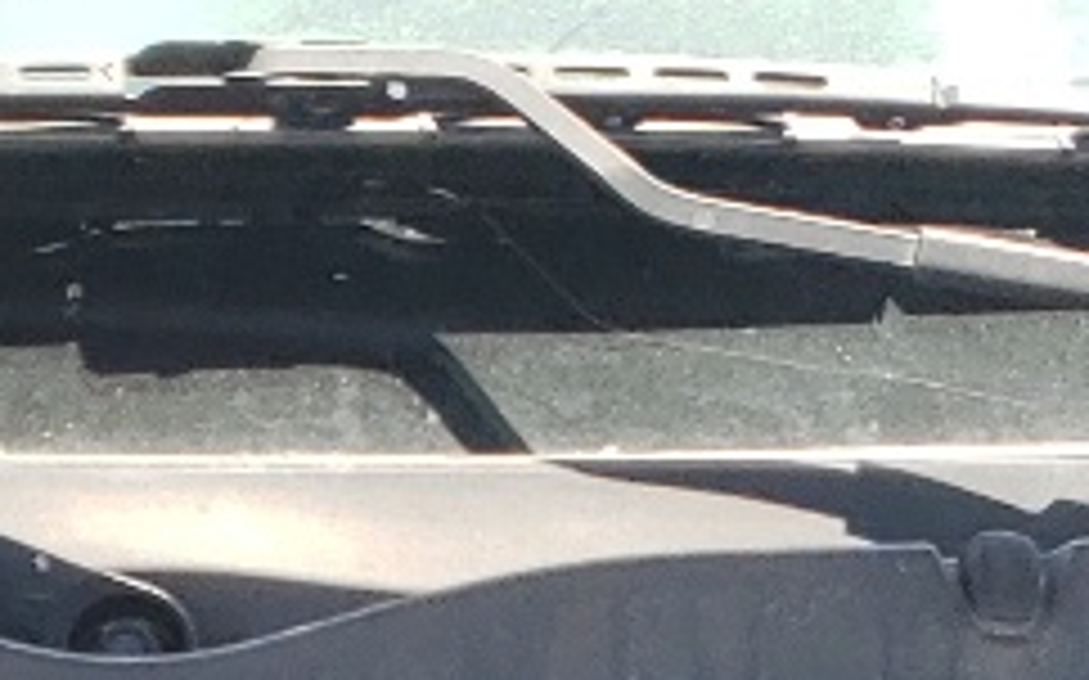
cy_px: 2130
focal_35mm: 182
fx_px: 5399
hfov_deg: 11.4
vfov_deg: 6.5
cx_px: 14
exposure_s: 1/417
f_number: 1.5
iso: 50
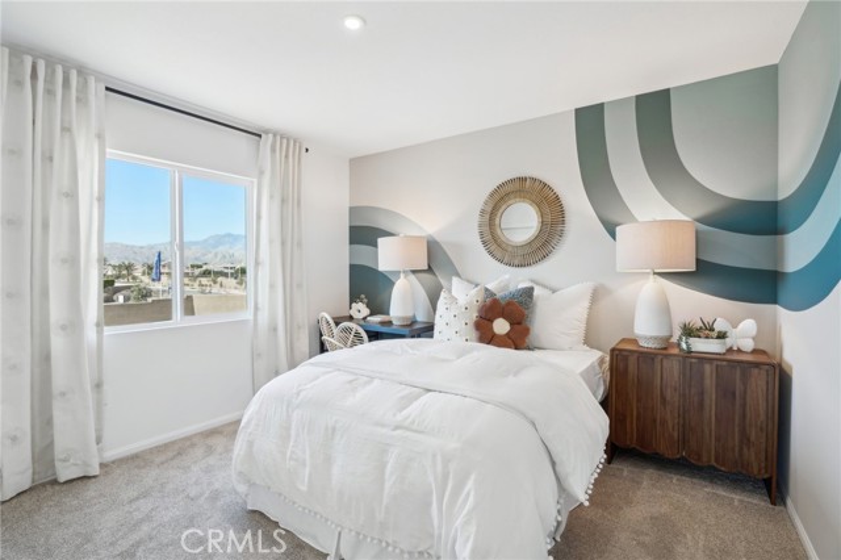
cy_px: 280
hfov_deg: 96.8
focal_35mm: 16
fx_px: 374
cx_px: 420
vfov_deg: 73.7
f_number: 7.1
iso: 200
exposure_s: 1/30
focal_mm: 16
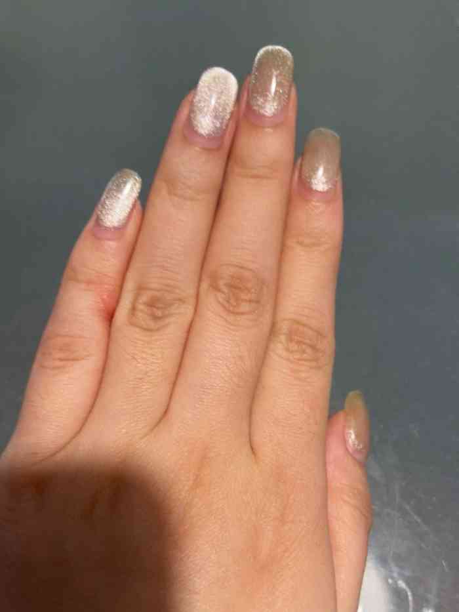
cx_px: 230
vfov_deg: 22.3
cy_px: 306
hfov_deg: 16.8
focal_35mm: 88
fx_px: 1555
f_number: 1.5
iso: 160
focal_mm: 5.7
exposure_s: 1/51
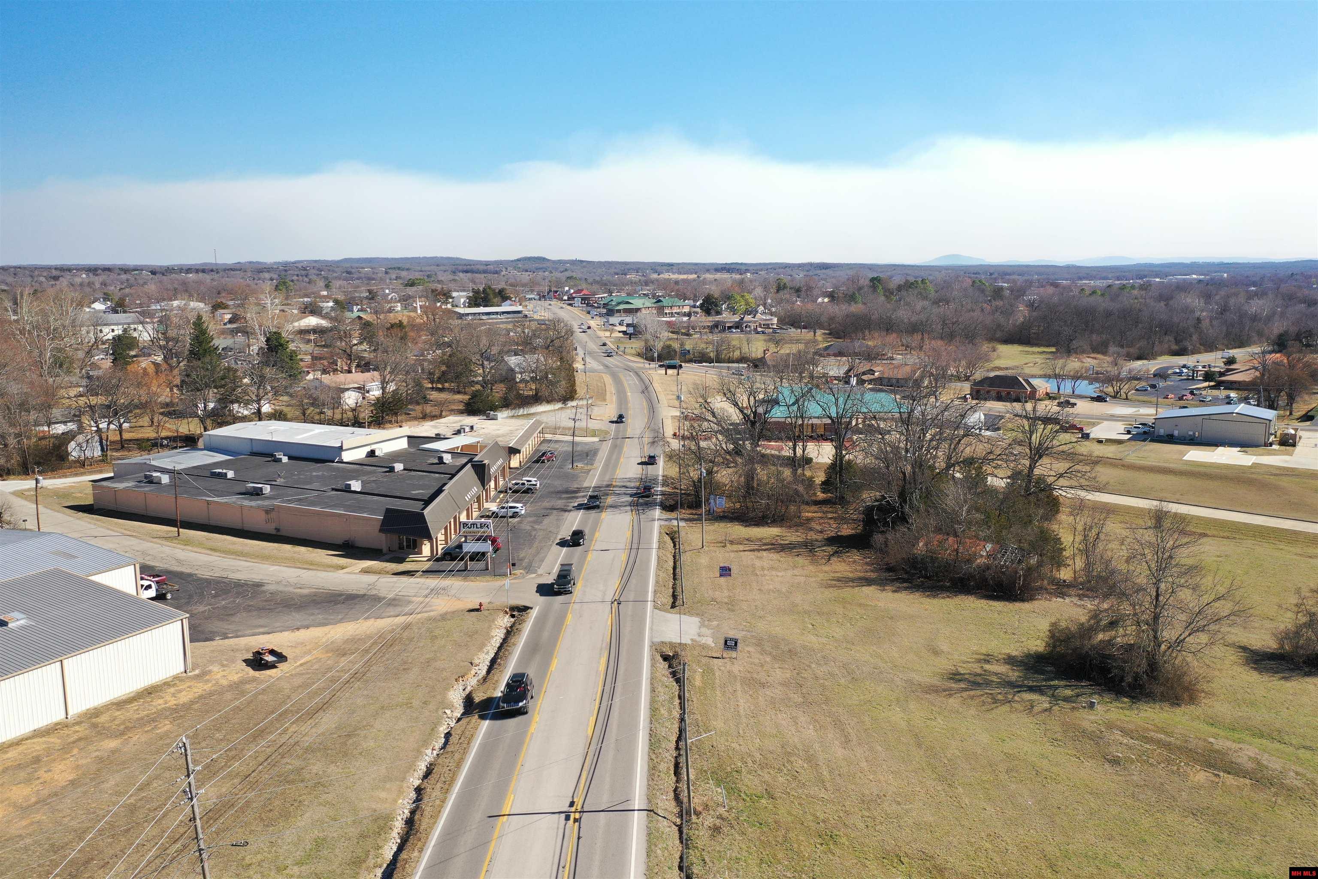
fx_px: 1025
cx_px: 659
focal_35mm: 28
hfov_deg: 65.5
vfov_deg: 46.4
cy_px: 440
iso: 100
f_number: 3.2
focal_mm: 10.26
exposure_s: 1/50
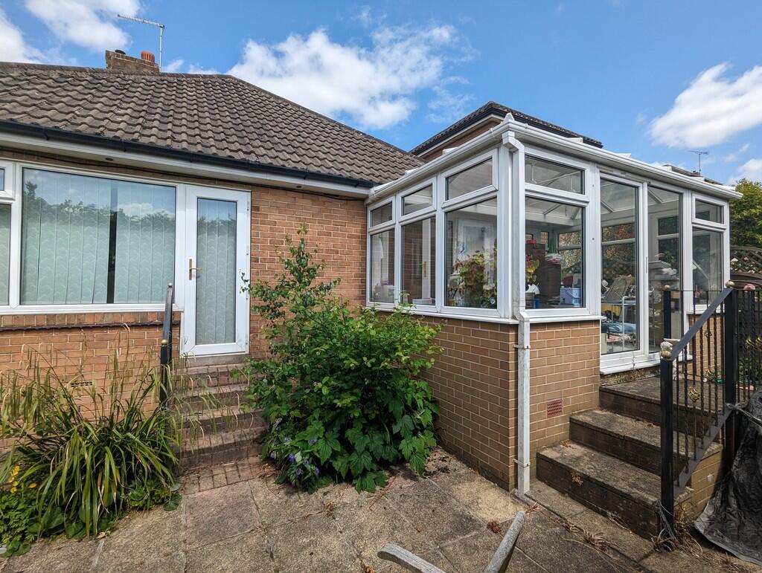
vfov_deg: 78.2
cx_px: 381
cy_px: 286
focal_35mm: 16
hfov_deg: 94.4
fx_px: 353
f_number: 2.2
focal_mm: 2.35
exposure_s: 1/1637
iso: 48
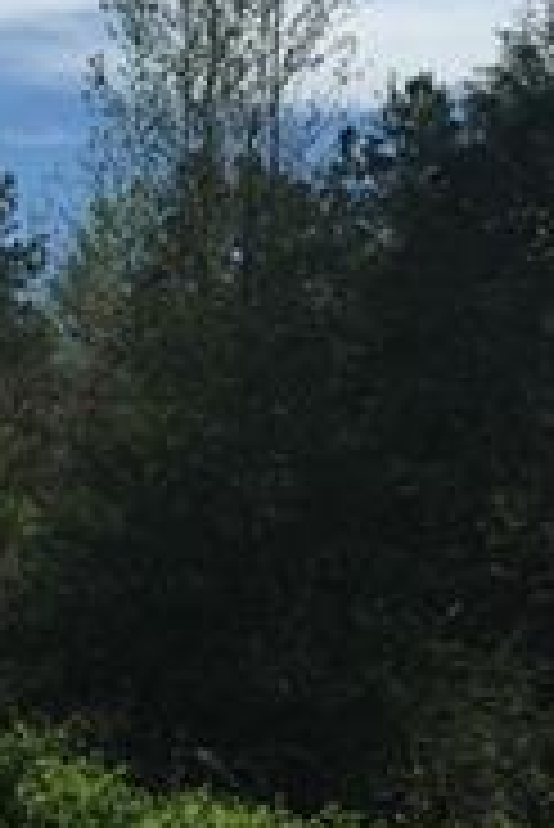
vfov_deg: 16.1
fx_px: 2903
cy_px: 702
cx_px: -86
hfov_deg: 10.7
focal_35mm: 126
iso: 32
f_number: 2.2
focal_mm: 4.15
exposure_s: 1/3049
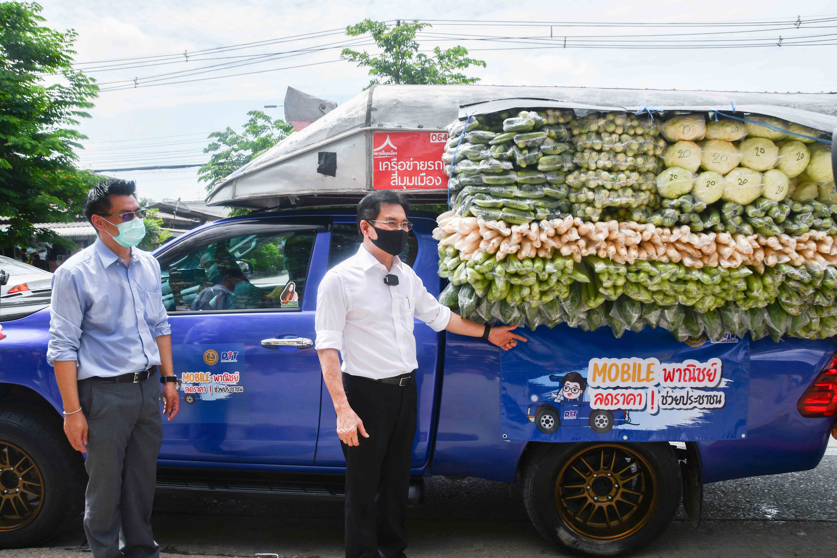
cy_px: 279
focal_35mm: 27
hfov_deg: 67.4
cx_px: 418
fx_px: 628
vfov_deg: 47.9
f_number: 9
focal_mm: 18
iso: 100
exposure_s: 1/250
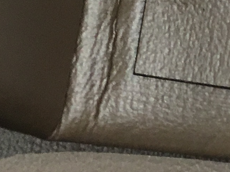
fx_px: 1196
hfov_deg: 10.1
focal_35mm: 180
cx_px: 478
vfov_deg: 8.2
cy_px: 130
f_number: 2.2
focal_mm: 4.15
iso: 40
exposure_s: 1/30
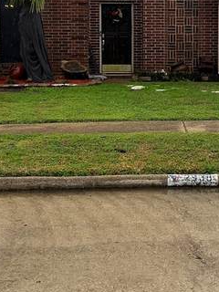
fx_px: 658
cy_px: 77
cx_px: 157
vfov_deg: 24.8
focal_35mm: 78
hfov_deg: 18.8
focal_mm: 5.1
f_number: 1.6
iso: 32
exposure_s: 1/425
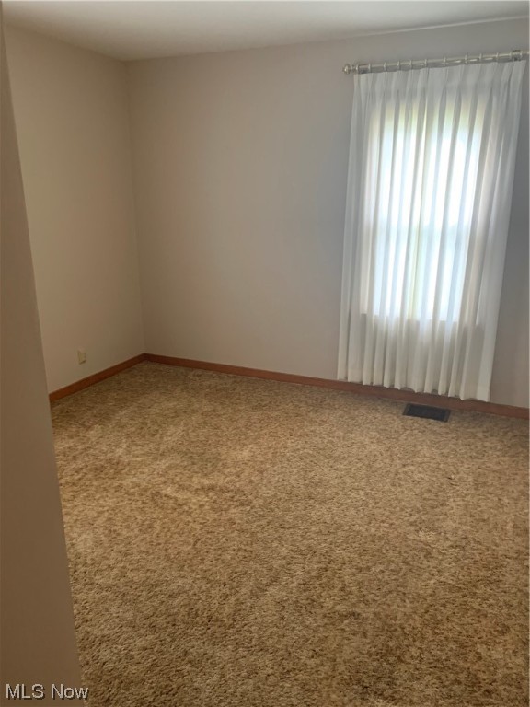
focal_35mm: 26
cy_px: 354
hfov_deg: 53.1
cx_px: 265
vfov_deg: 67.3
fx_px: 531
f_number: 1.8
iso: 400
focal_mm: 4.25
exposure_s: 1/41
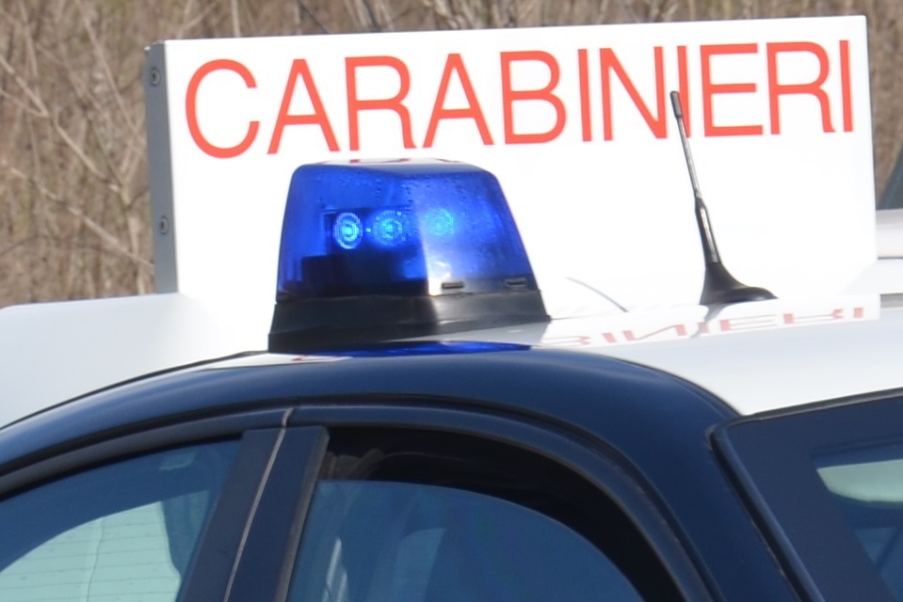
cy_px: 867
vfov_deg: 2.1
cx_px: 752
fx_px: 16398
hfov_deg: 3.2
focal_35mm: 654
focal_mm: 85
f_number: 9
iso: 100
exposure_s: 1/200
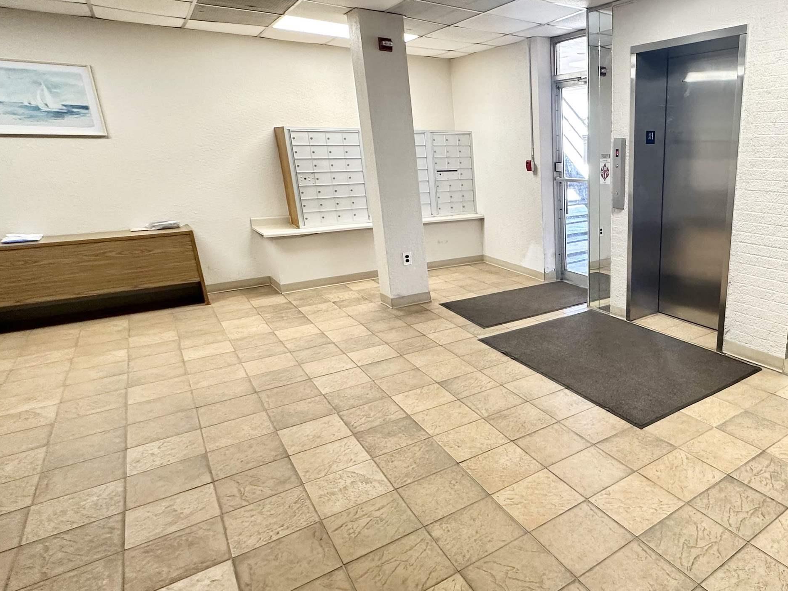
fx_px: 524
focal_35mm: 23
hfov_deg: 68.8
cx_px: 596
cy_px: 302
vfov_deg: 58.9
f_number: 2.2
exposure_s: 1/60
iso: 160
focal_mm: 2.22
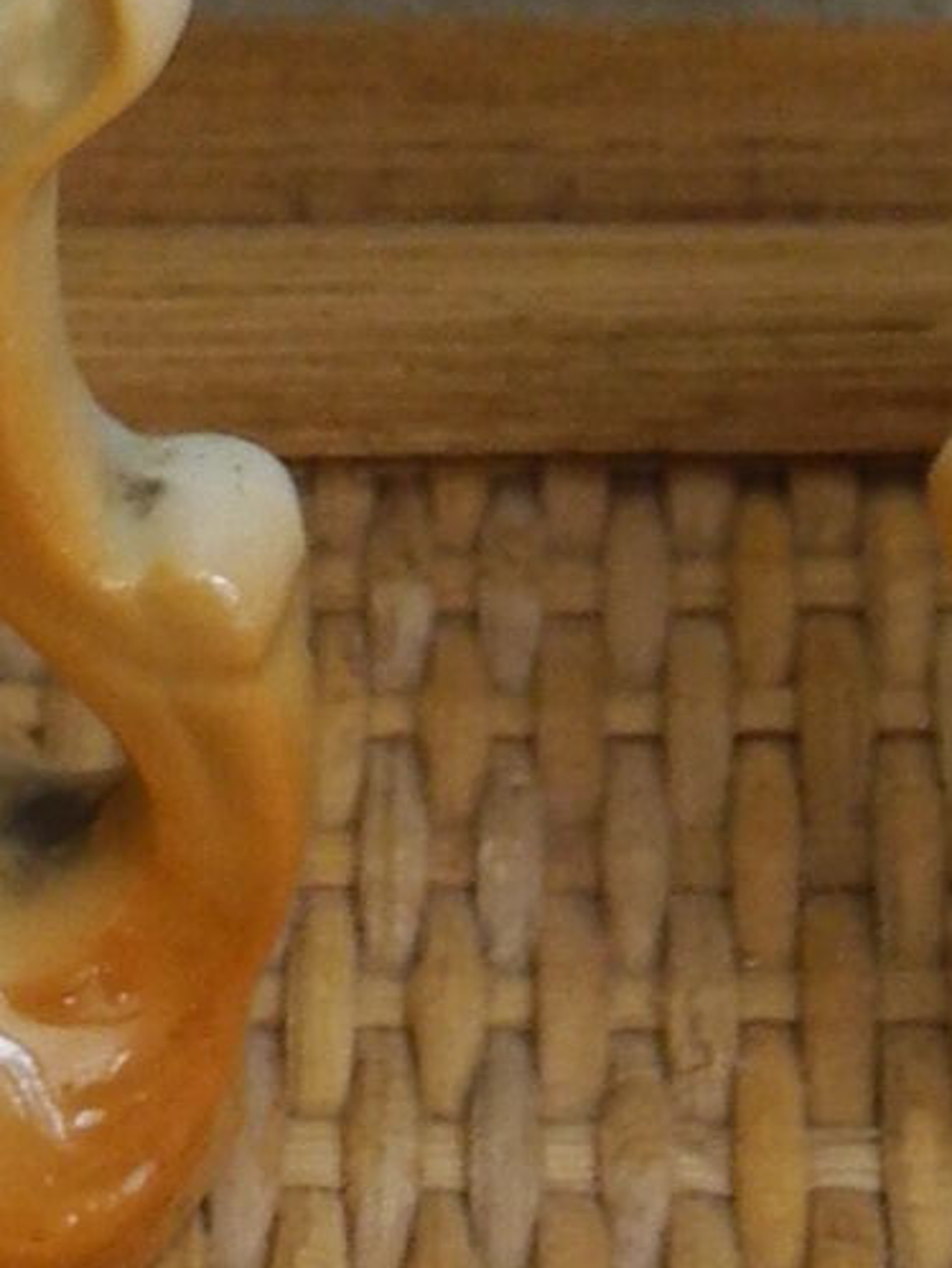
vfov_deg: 8.5
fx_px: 7511
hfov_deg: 7.2
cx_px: 672
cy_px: -2113
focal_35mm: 205
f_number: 2.8
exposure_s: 1/30
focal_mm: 6
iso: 189
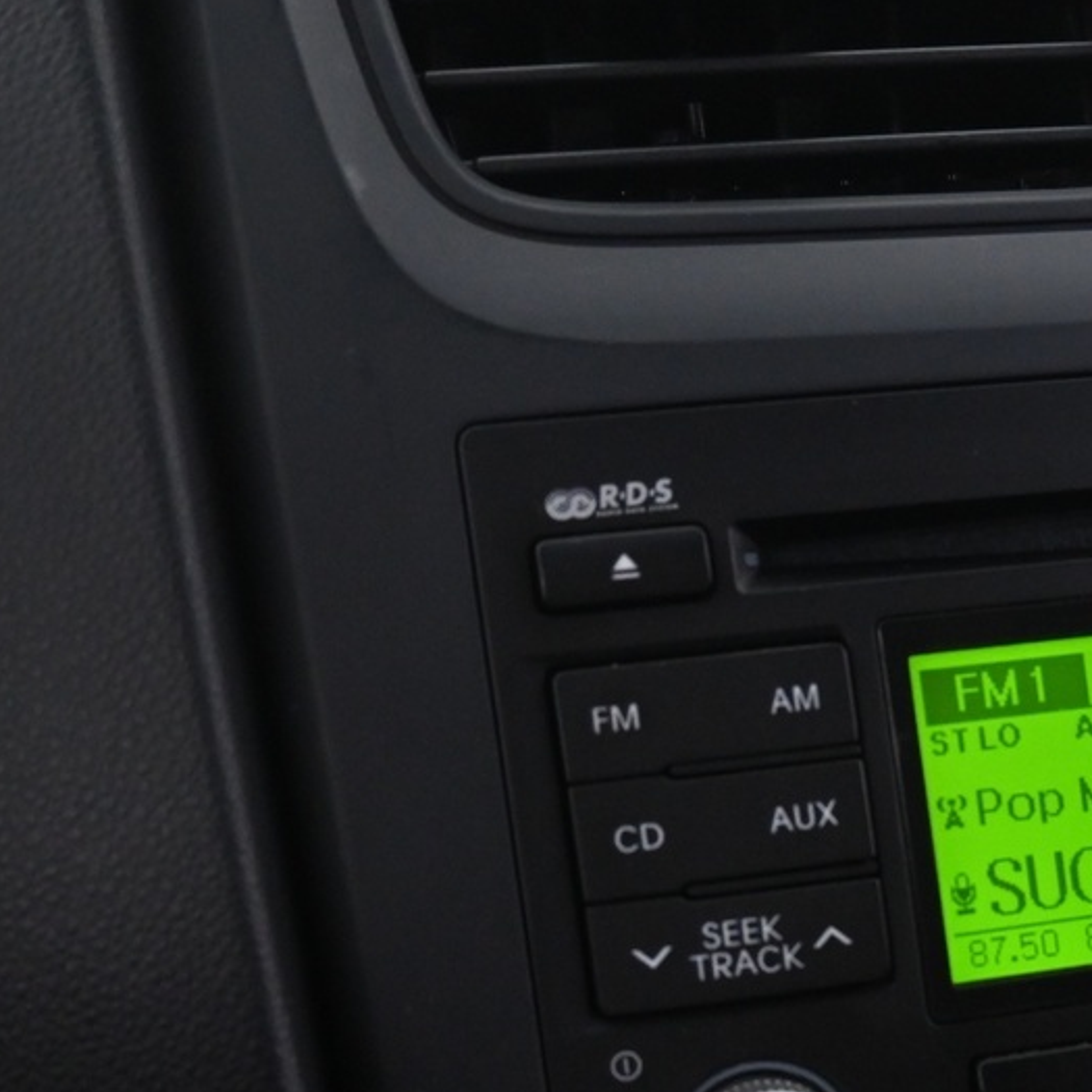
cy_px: 882
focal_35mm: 77
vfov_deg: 22.3
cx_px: 1246
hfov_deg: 21.3
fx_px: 2736
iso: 2000
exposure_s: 1/30
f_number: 3.8
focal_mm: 19.5
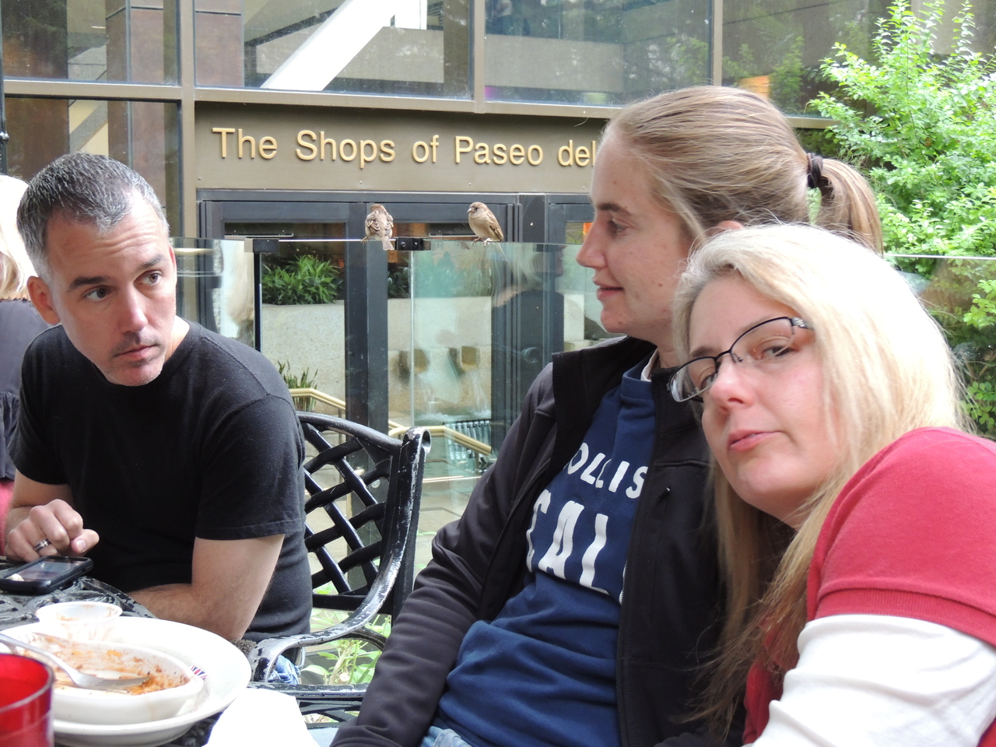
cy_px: 374
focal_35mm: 47
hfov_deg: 40.4
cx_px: 498
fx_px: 1352
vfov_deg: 30.9
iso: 400
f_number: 3.5
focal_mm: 8.3
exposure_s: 1/30
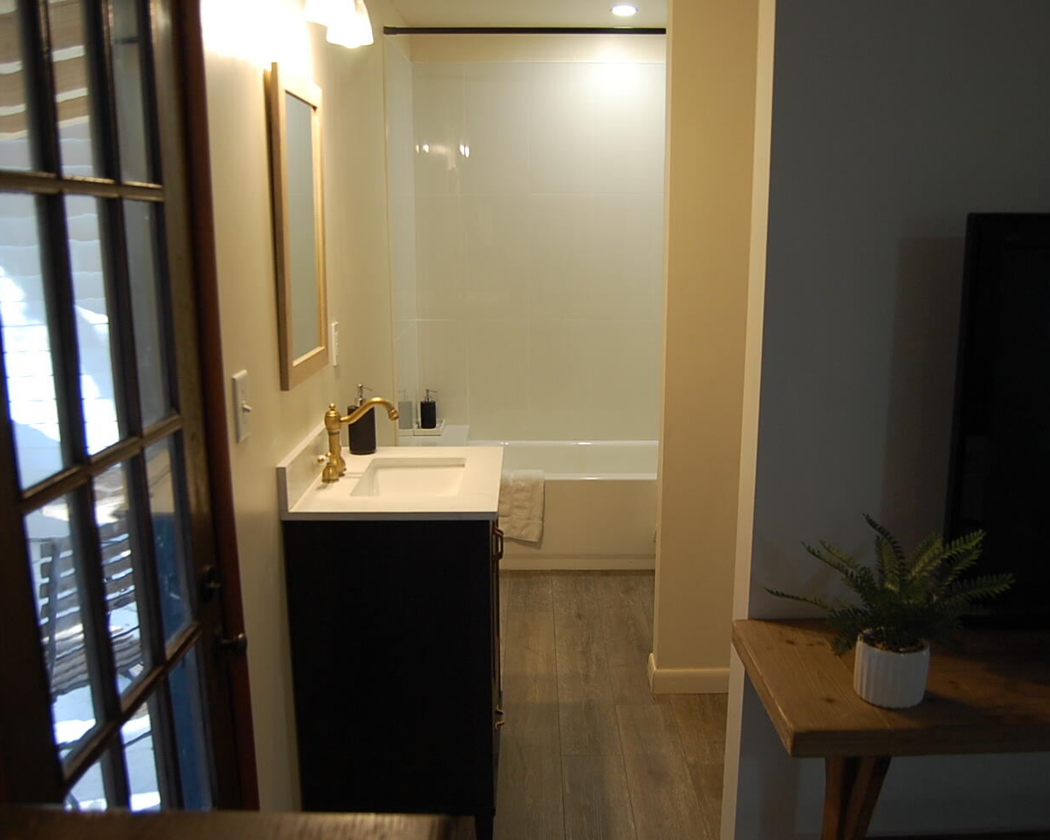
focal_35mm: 31
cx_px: 511
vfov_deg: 47.1
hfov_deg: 57.2
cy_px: 420
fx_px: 964
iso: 400
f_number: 3.5
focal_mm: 18
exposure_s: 1/50
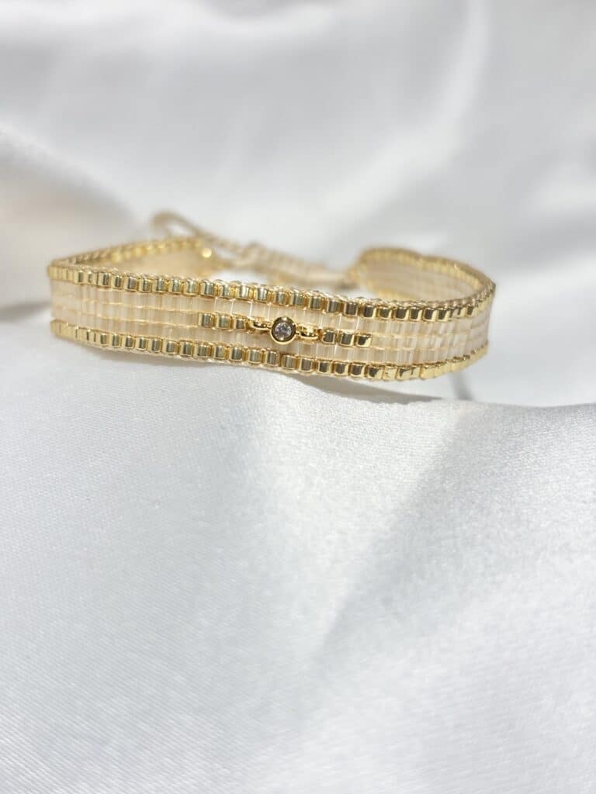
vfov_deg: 36.8
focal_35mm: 52
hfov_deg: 28.0
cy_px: 397
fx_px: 1194
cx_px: 298
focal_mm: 5.96
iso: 32
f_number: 1.6
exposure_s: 1/341
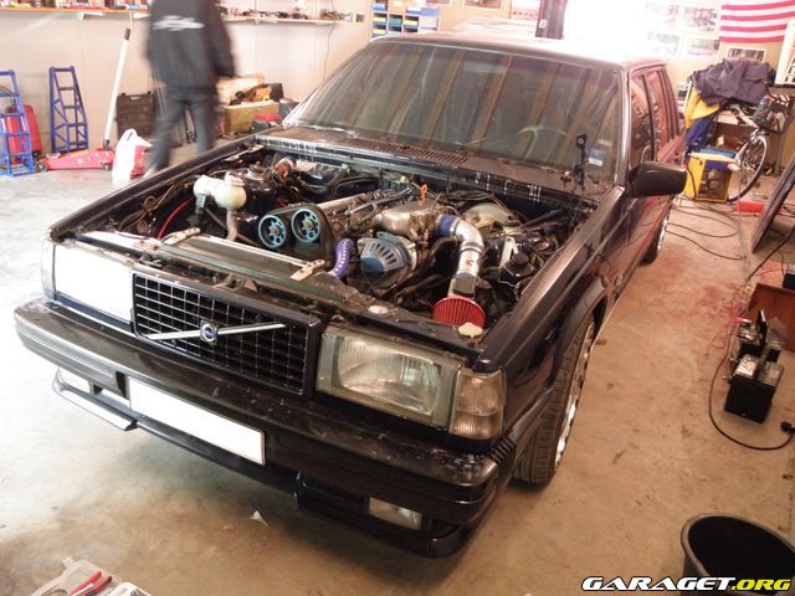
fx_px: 666
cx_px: 398
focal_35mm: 29
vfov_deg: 48.2
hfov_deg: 61.7
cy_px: 298
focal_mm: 5.34
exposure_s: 1/8
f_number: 2.9
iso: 400
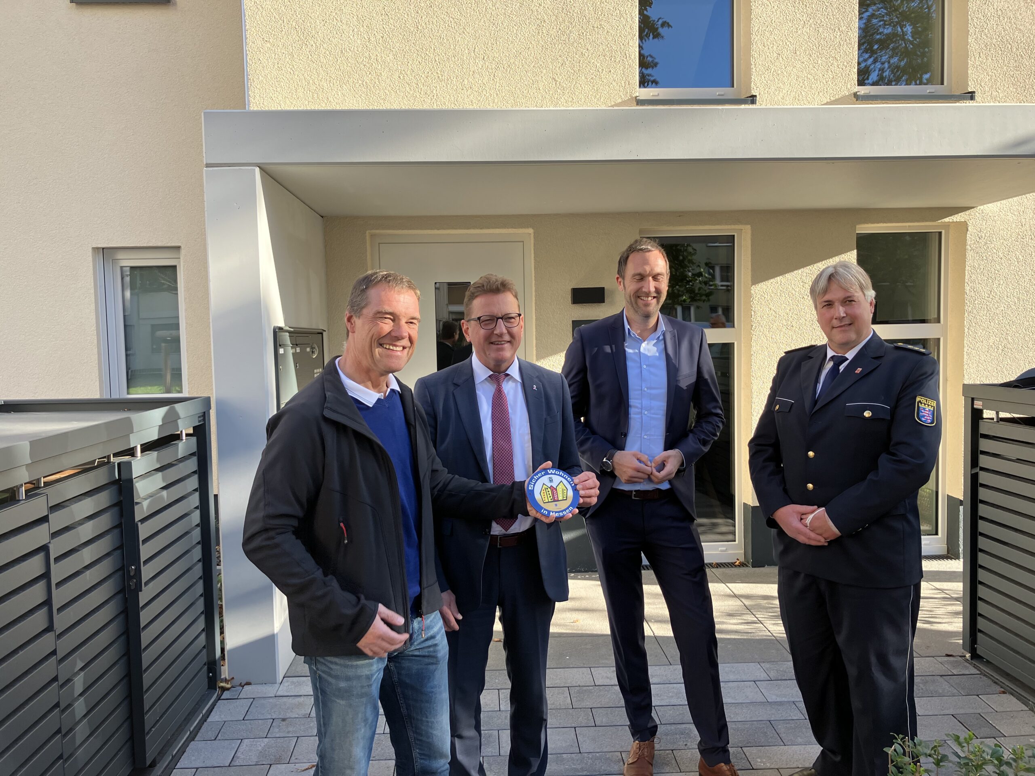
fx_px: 837
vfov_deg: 49.7
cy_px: 388
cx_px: 518
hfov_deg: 63.4
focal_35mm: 28
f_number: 1.8
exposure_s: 1/225
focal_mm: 3.99
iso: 32
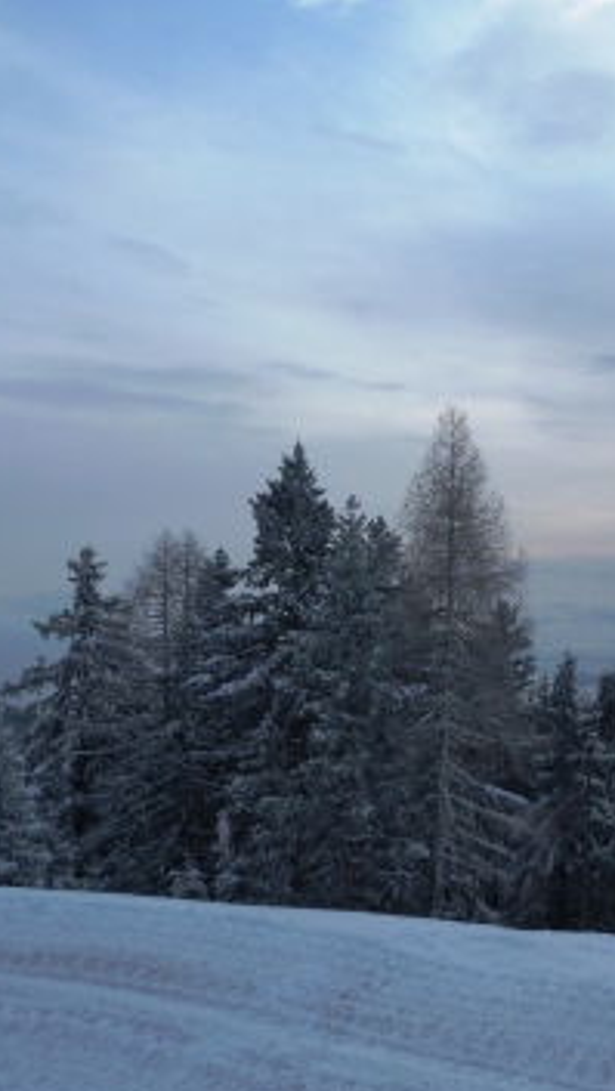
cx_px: 504
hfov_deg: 31.1
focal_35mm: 37
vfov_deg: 54.0
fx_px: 1071
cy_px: 553
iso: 80
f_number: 4
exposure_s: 1/400
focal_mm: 4.1
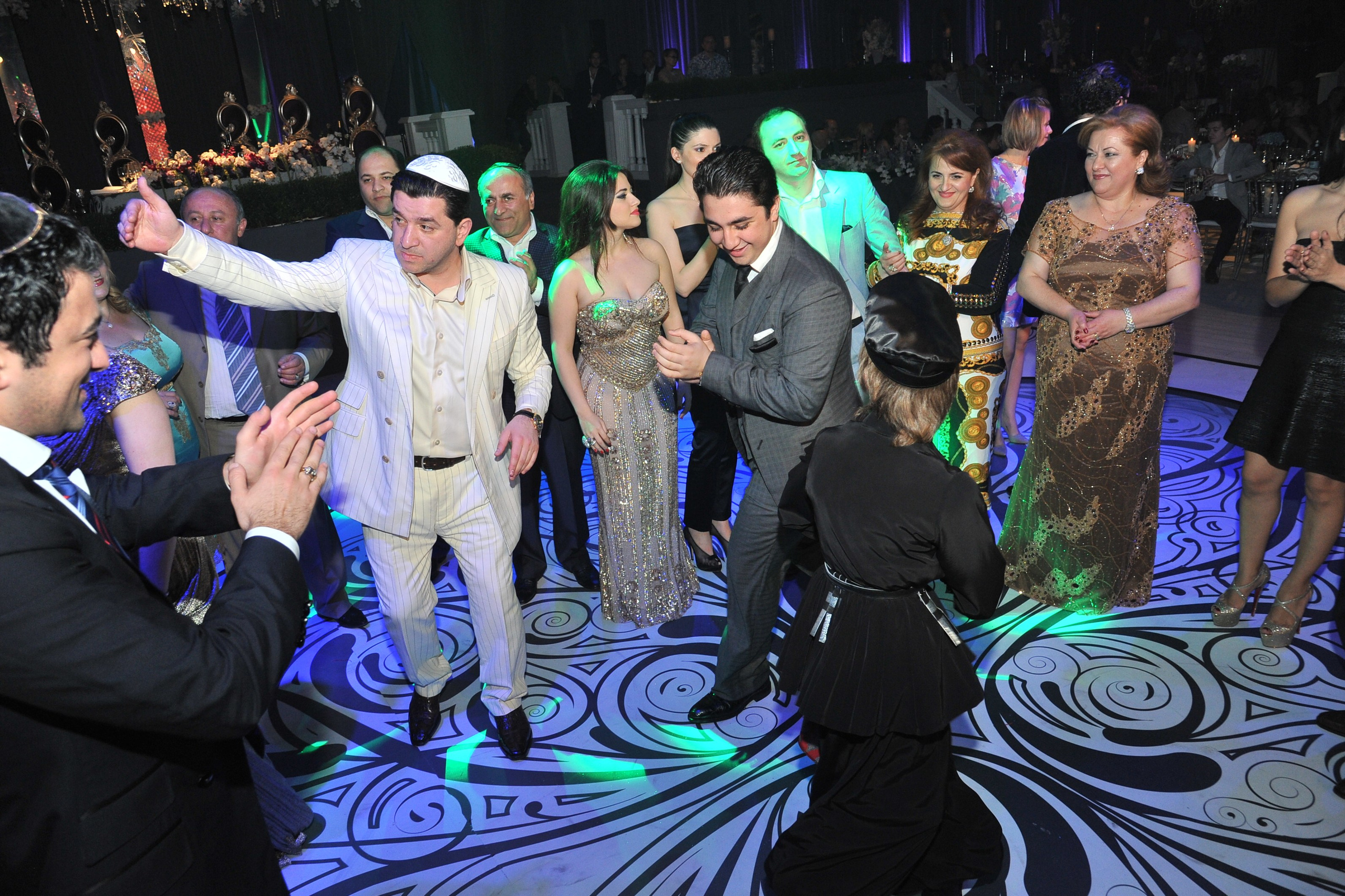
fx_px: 896
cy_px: 448
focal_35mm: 24
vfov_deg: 53.1
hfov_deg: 73.8
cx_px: 672
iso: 1600
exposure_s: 1/160
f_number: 7.1
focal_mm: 24
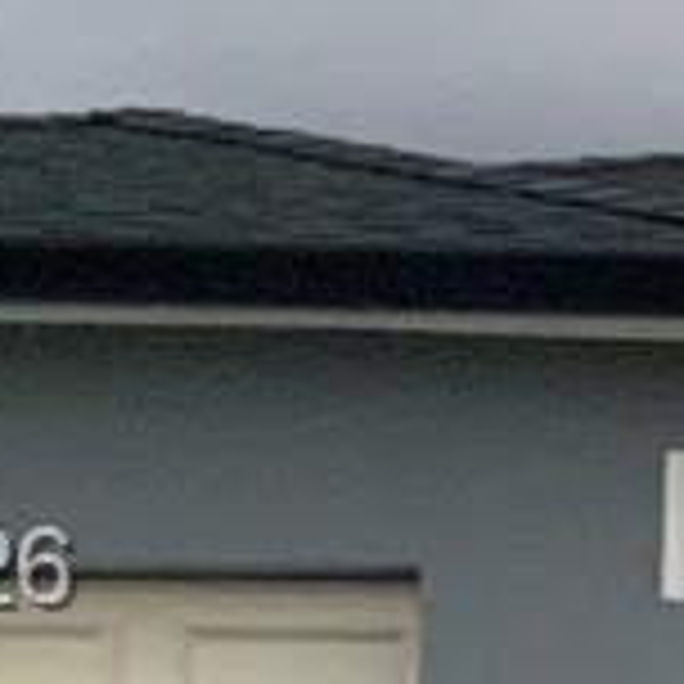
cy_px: 576
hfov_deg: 5.9
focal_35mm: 270
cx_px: 2272
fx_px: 6036
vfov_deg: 6.5
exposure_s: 1/60
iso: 125
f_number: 1.8
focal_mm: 3
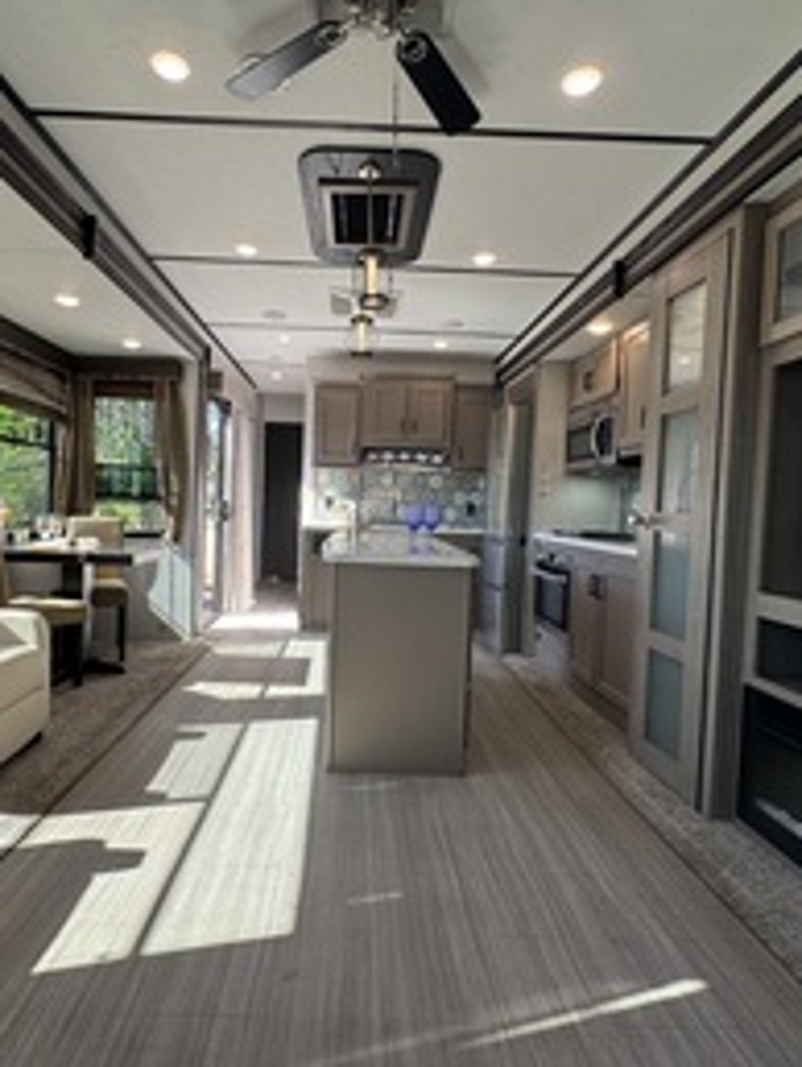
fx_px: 586
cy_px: 527
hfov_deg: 68.6
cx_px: 356
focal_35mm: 19
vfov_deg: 84.6
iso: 64
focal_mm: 2.22
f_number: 2.2
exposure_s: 1/99
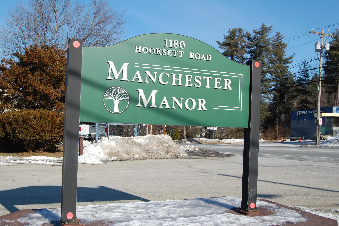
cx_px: 170
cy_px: 113
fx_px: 367
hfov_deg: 49.6
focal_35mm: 39
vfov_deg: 34.1
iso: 200
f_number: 10
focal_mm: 26
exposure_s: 1/400
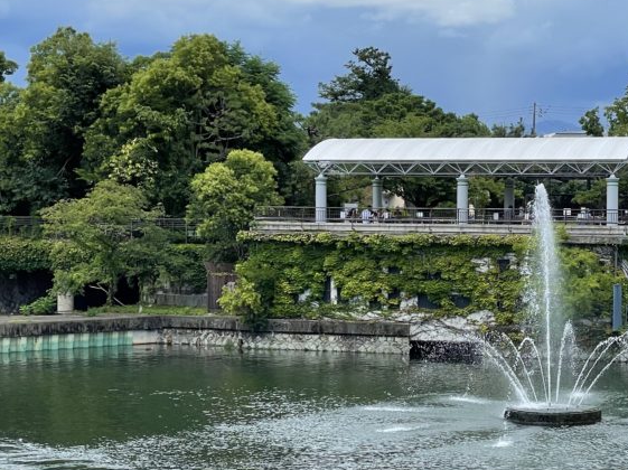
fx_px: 1722
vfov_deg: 15.5
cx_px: 465
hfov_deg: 20.5
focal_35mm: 95
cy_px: 306
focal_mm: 6
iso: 25
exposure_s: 1/1295
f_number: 2
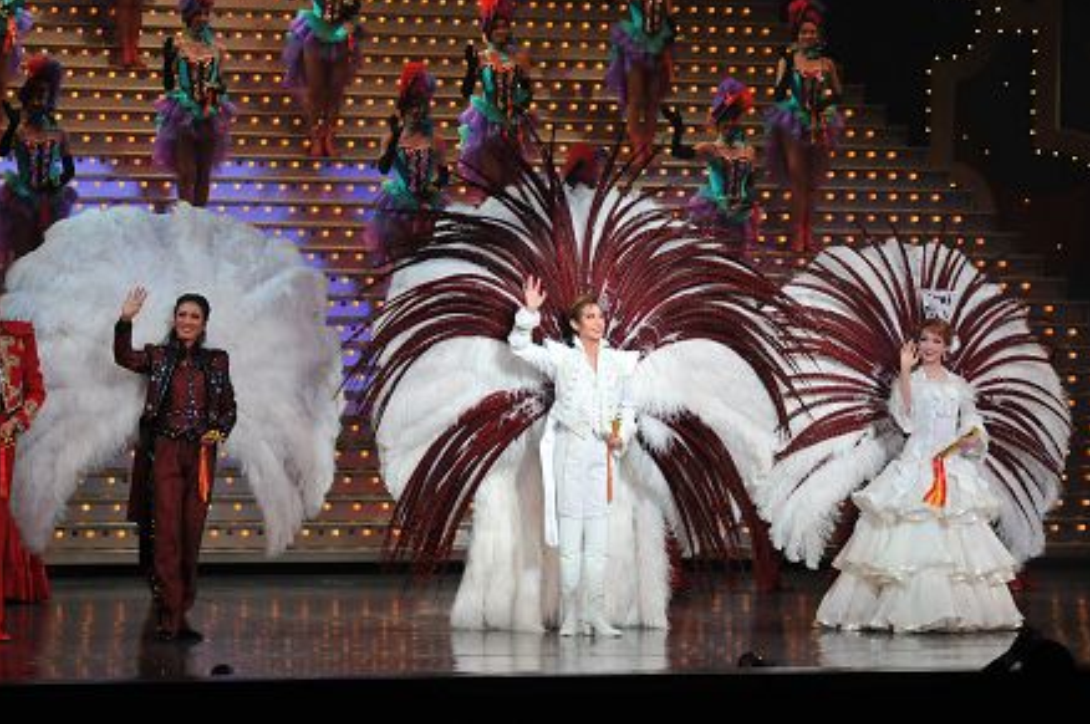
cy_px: 355
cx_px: 555
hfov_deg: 13.3
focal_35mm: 154
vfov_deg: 8.9
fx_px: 4658
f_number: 2.8
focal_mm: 100
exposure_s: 1/1250
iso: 800
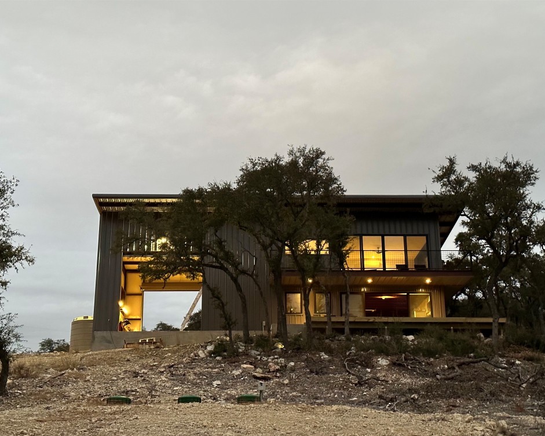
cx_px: 278
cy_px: 222
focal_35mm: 51
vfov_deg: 29.7
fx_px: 823
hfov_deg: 36.7
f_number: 1.78
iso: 640
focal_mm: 6.86
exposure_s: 1/30
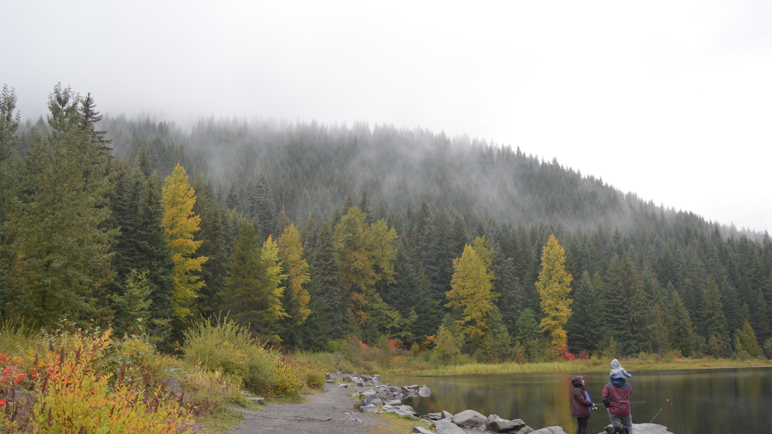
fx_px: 748
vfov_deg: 32.4
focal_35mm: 37
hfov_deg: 54.6
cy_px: 241
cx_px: 384
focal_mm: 23
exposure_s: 1/200
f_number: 5
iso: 100
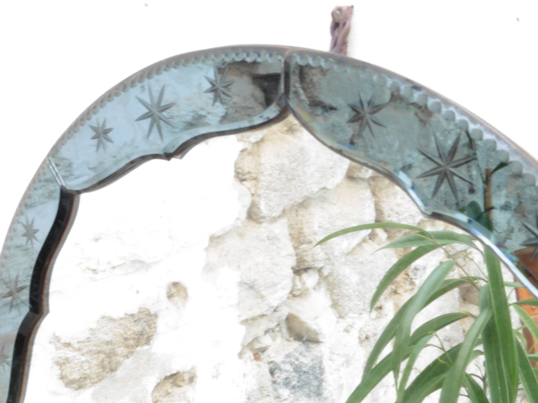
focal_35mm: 66
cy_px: 202
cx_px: 269
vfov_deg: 22.3
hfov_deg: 29.4
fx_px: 1026
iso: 320
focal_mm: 11.7
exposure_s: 1/10
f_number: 8
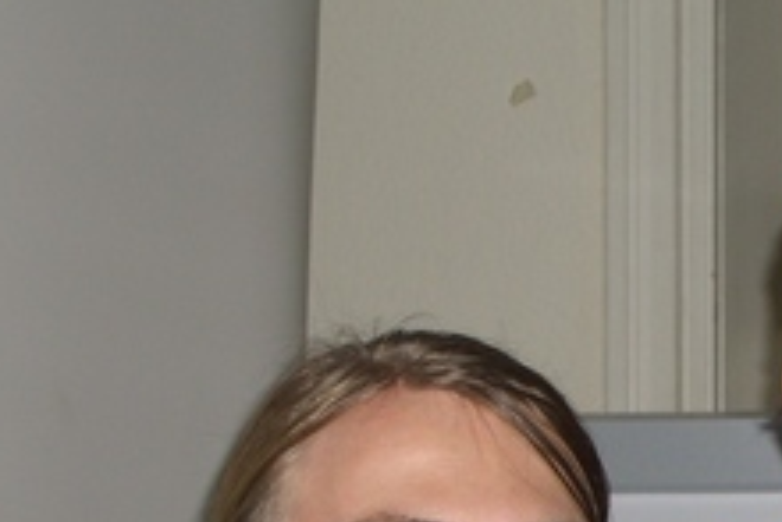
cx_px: 807
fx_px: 4195
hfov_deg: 10.5
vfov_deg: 7.1
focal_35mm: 193
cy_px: 678
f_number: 4
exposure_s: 1/60
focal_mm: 14.2
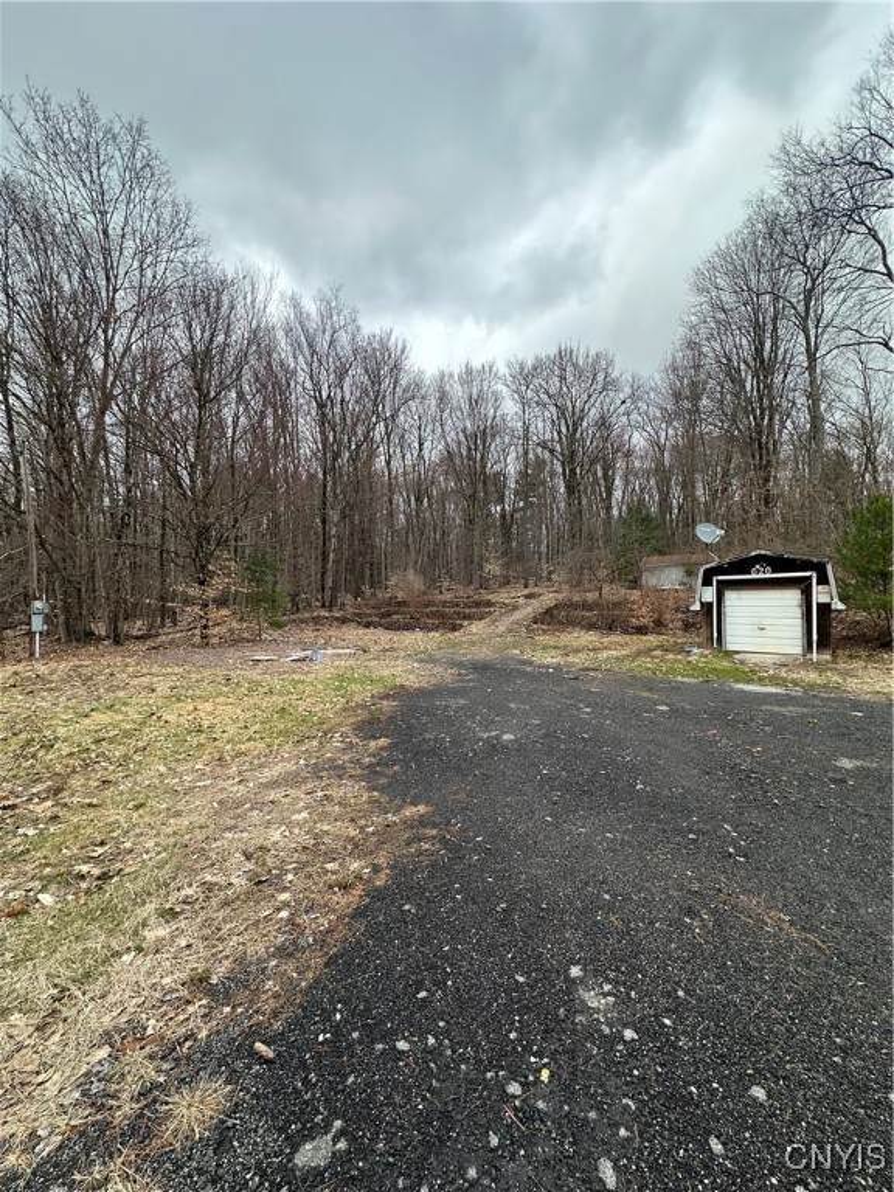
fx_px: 482
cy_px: 596
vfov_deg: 102.1
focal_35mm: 14
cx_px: 447
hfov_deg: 85.7
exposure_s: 1/633
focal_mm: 2.22
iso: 40
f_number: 2.2
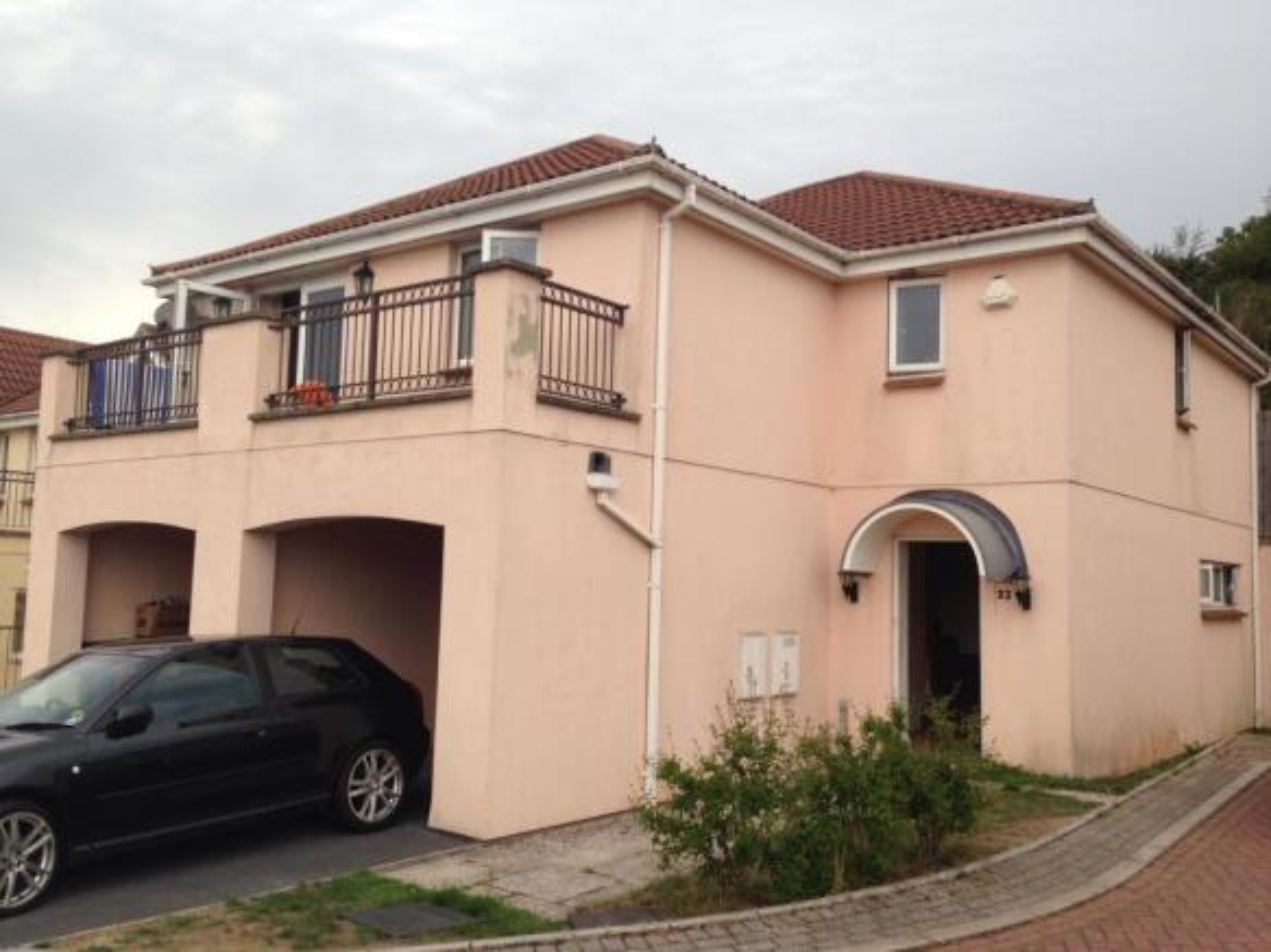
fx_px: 1211
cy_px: 476
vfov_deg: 42.9
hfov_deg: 55.4
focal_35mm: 33
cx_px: 636
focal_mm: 4.13
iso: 50
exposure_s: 1/261
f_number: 2.4
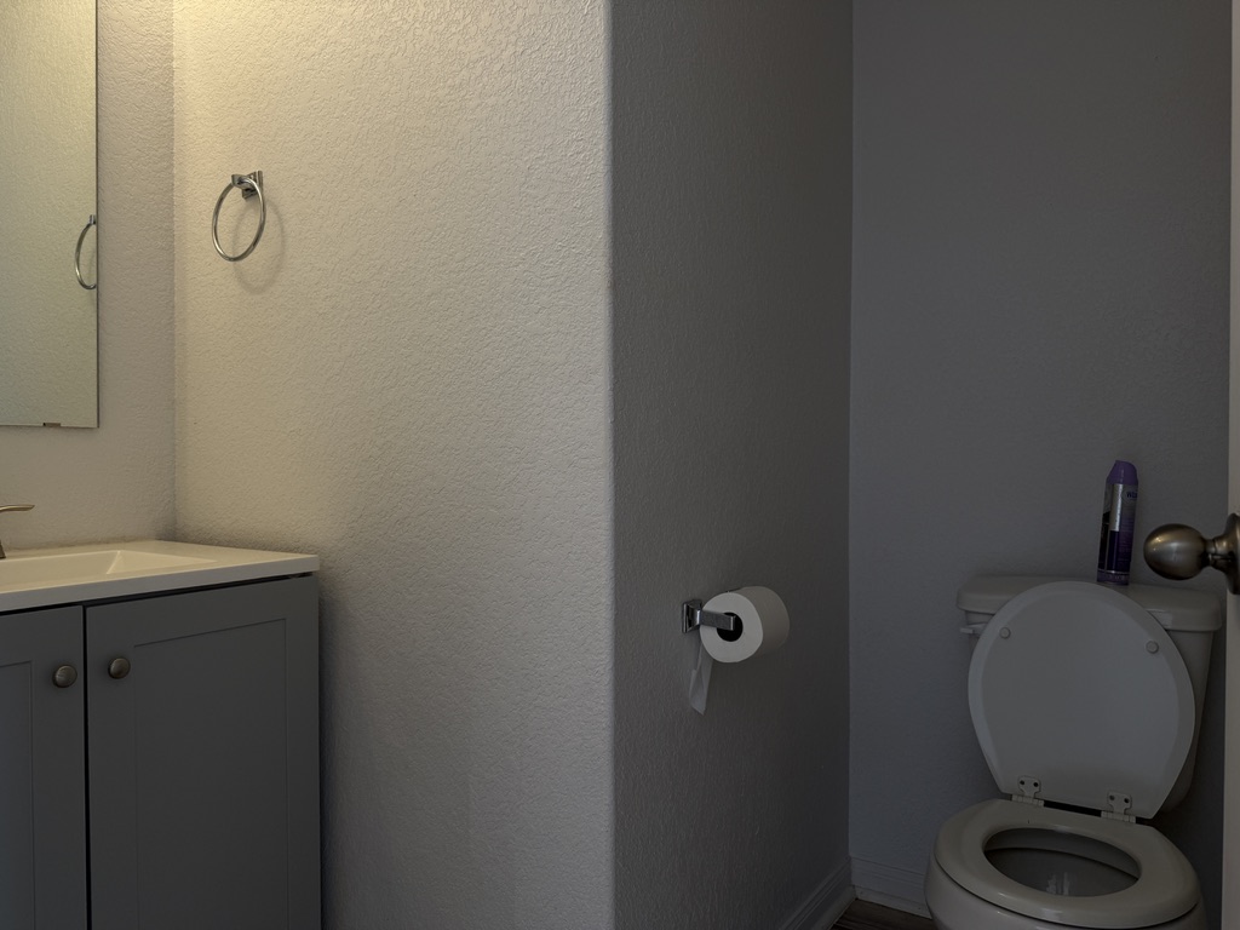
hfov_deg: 71.6
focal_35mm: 24
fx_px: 860
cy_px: 465
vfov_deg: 56.8
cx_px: 620
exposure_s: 1/120
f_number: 1.78
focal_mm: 6.76
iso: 80
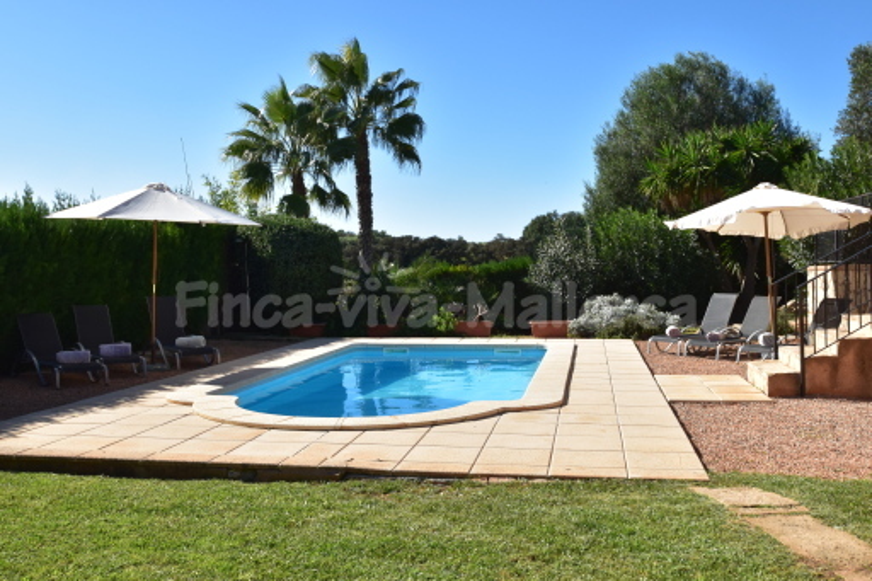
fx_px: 872
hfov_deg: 53.1
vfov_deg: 36.8
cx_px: 436
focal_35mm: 36
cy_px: 290
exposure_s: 1/400
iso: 400
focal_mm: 24
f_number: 11
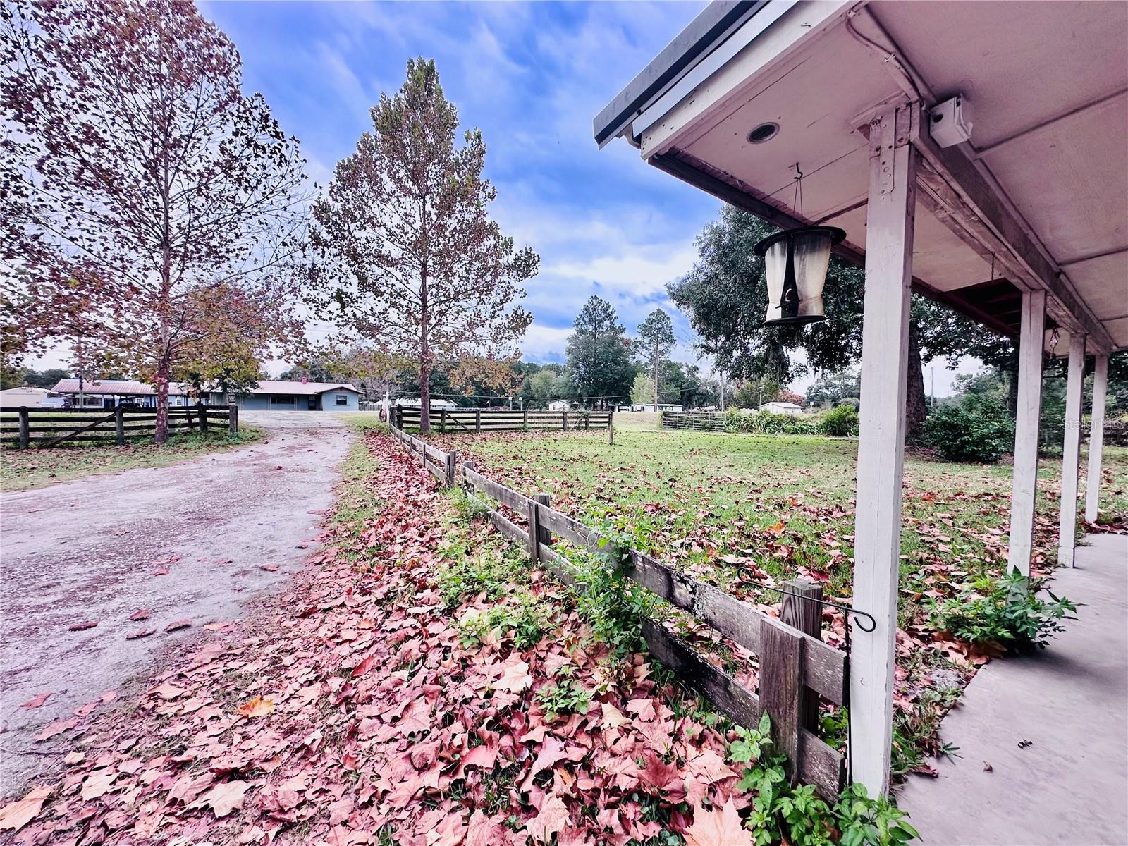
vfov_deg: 85.7
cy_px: 423
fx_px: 456
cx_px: 564
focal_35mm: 14
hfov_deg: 102.1
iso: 40
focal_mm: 2.22
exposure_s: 1/415
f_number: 2.2
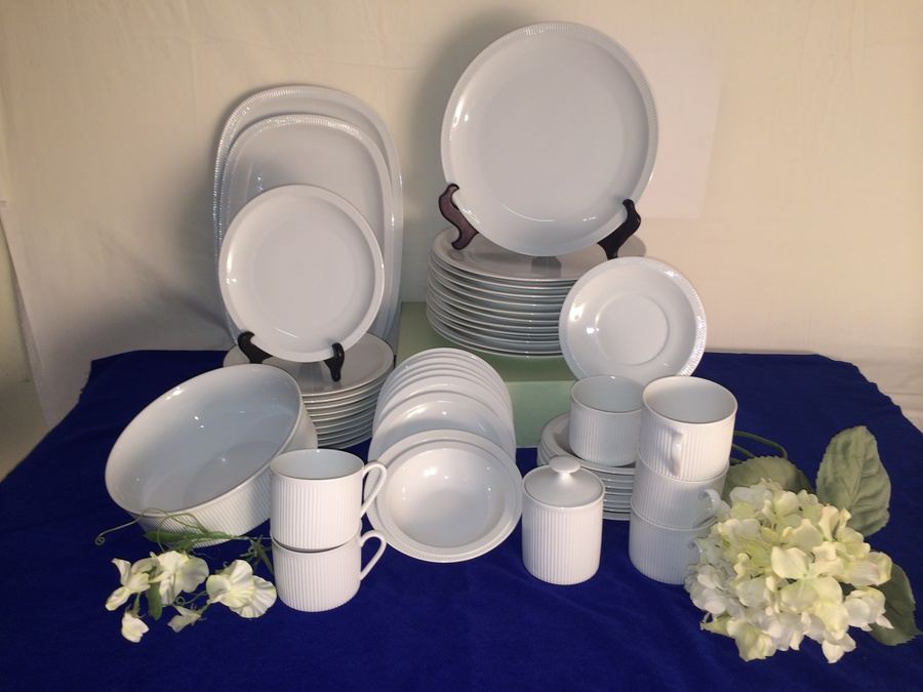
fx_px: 800
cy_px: 346
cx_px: 462
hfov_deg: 60.0
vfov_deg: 46.8
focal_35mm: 30
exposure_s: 1/33
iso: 32
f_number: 2.2
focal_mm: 4.12
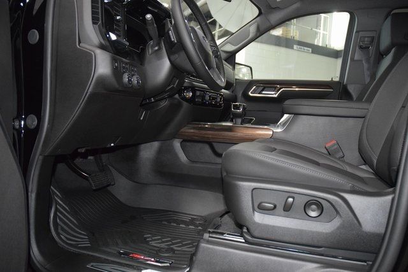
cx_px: 204
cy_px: 136
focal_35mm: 27
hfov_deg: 67.4
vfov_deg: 48.0
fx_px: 306
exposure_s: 1/125
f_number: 3.5
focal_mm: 18
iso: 3200
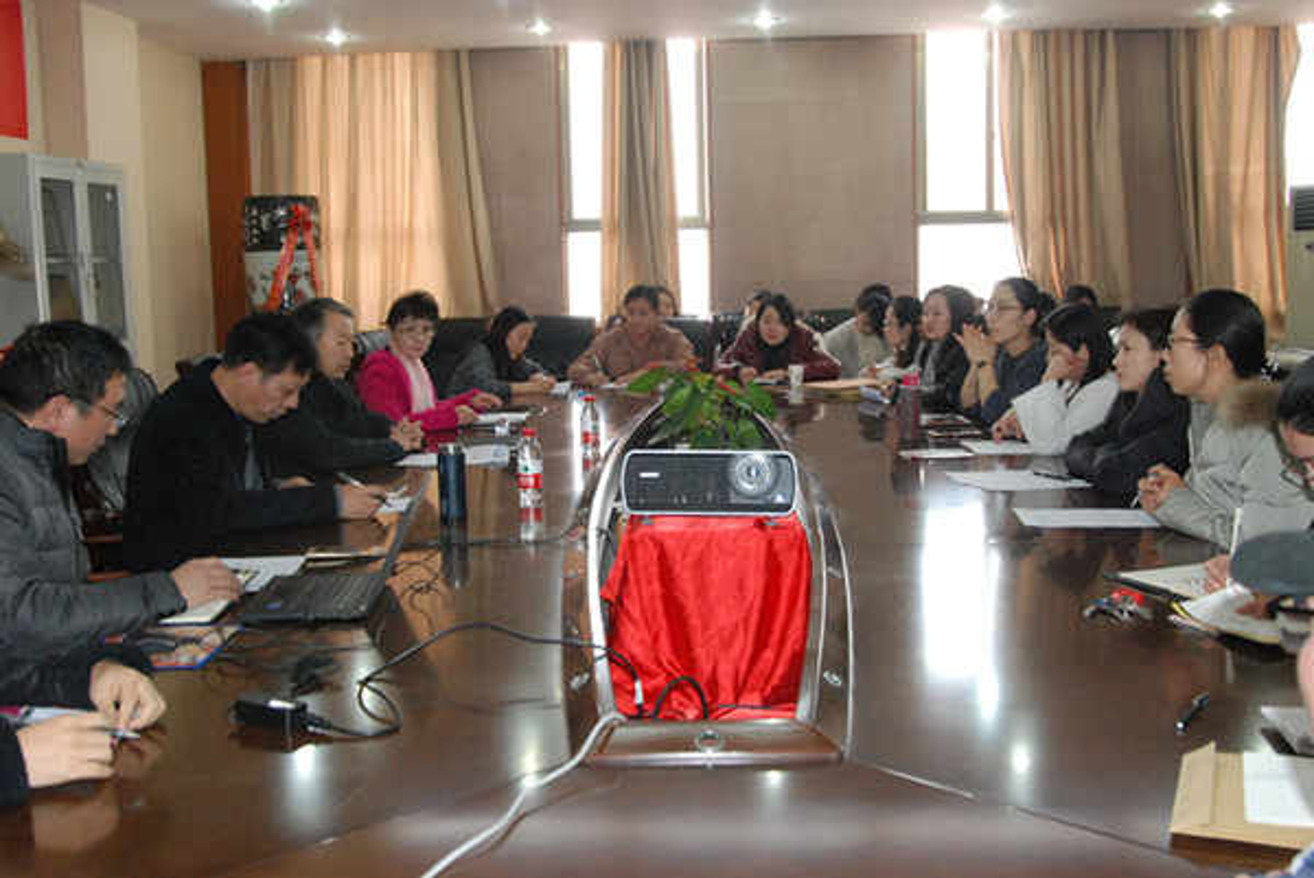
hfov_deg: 53.1
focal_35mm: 36
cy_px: 439
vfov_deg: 36.9
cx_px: 657
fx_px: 1315
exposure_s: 1/80
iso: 1600
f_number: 5.6
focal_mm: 24
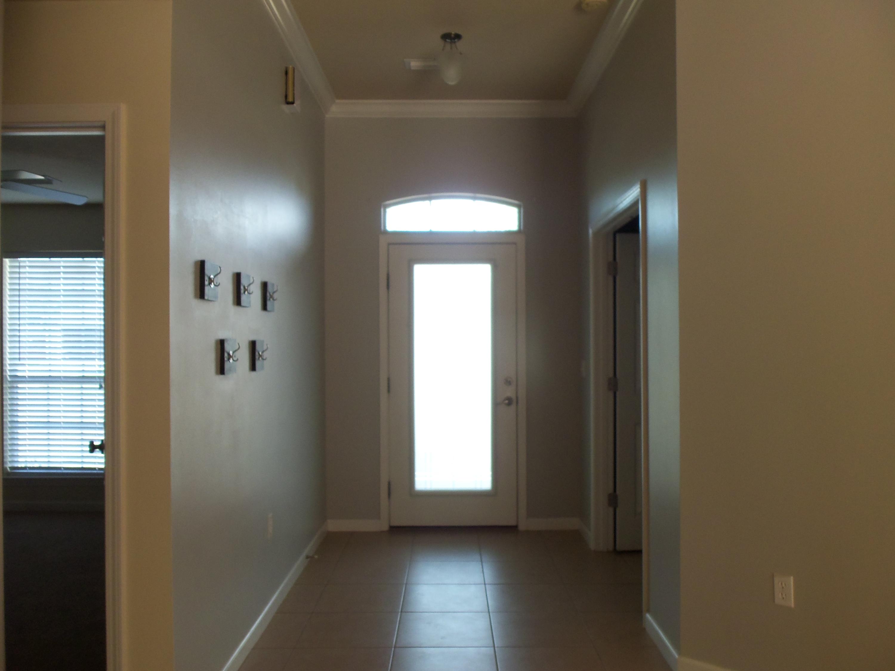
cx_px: 448
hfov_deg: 61.7
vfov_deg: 48.2
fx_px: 750
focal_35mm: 29
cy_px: 336
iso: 100
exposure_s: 1/30
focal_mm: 5.2
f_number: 3.4
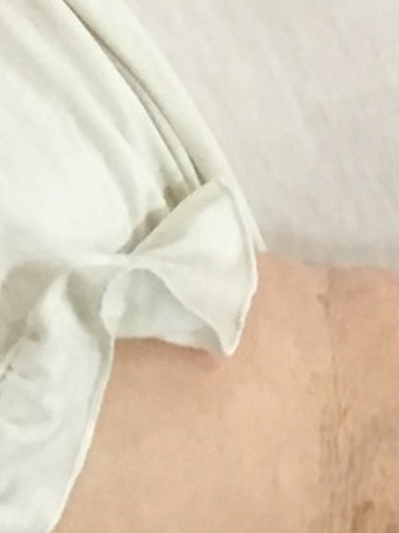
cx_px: 216
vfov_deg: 12.5
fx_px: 2247
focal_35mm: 146
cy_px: -372
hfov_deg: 10.1
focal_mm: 4.15
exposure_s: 1/17
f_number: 2.2
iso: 200
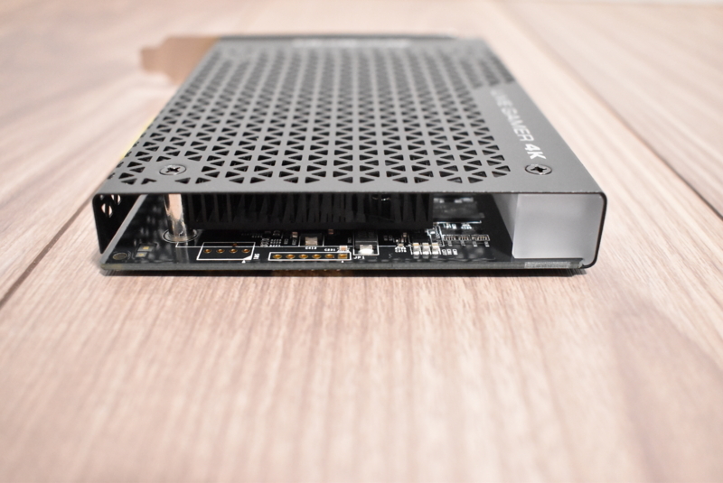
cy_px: 242
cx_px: 362
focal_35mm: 36
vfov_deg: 36.9
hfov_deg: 53.1
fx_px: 724
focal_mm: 24
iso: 8000
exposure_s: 1/60
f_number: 4.5
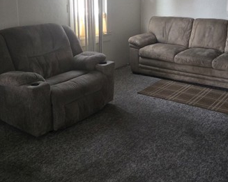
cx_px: 122
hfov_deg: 42.0
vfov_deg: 33.1
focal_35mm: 44
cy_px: 35
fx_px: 297
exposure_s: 1/60
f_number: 1.8
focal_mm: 5.4
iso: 100
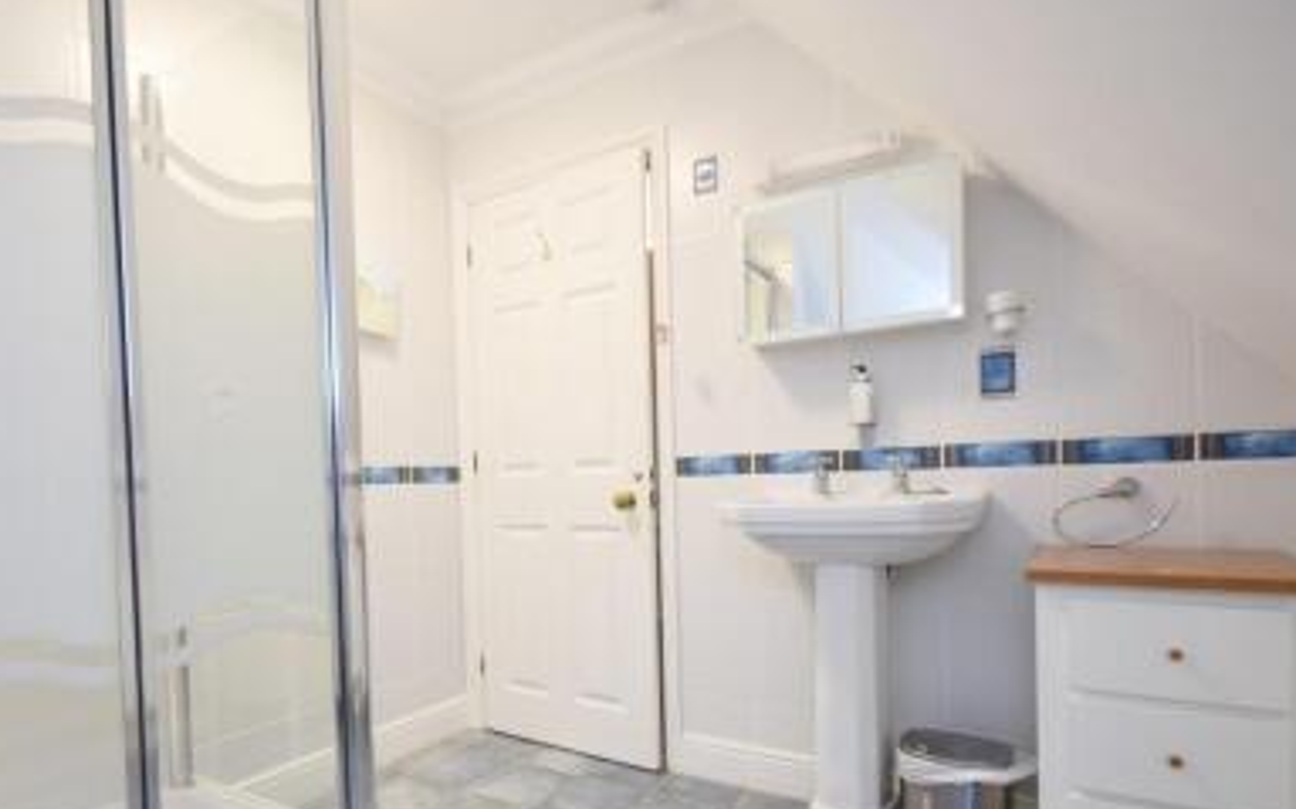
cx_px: 568
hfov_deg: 87.6
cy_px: 499
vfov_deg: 61.4
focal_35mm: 19
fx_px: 671
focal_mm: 10
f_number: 4
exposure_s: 1/60
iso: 560
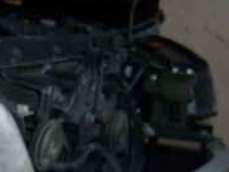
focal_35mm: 123
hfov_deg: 15.3
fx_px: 815
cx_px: -57
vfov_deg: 11.9
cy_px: 185
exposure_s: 1/45
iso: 100
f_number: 2.8
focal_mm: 5.8
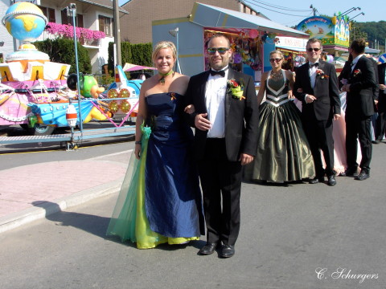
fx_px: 513
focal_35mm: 46
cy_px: 144
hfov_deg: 41.2
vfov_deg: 31.5
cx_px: 193
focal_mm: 7.1
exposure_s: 1/220
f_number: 5
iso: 70
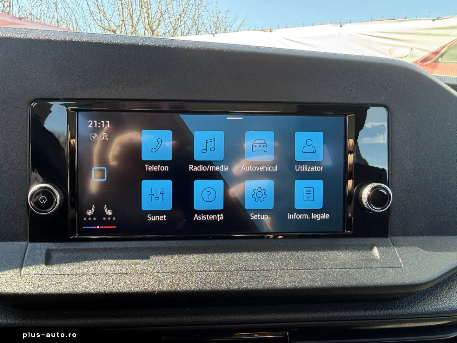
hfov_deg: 71.6
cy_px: 172
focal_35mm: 24
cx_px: 228
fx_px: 317
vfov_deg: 56.8
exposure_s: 1/111
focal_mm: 2.22
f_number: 2.2
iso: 100
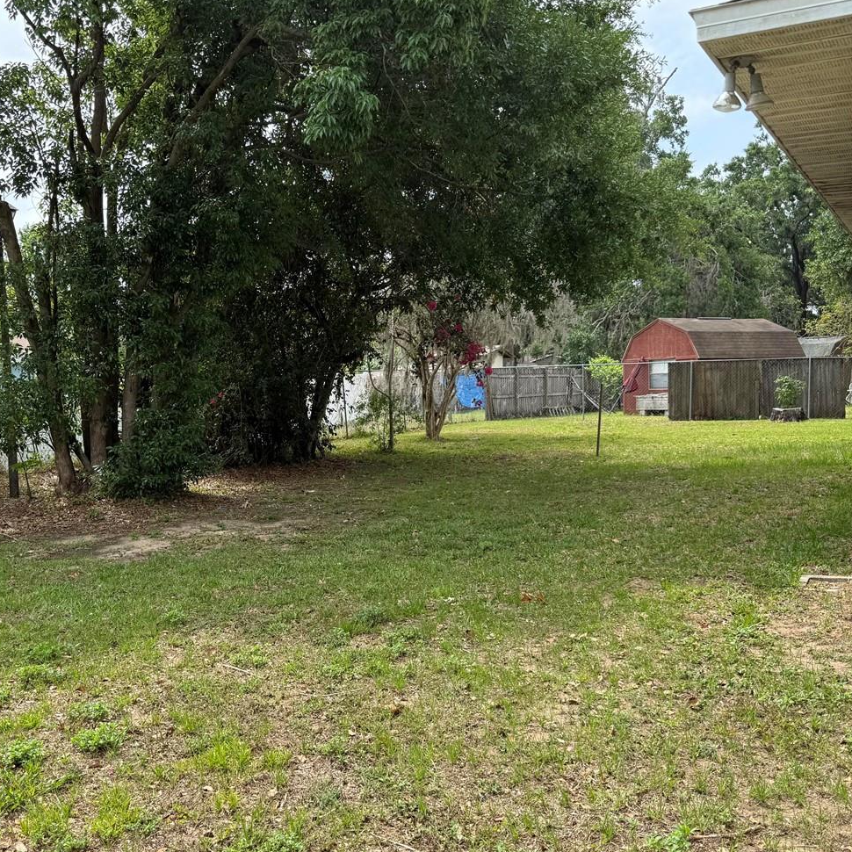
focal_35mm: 35
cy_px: 466
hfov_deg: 46.9
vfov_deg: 47.2
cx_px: 338
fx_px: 975
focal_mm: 6.76
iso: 80
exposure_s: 1/878
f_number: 1.78
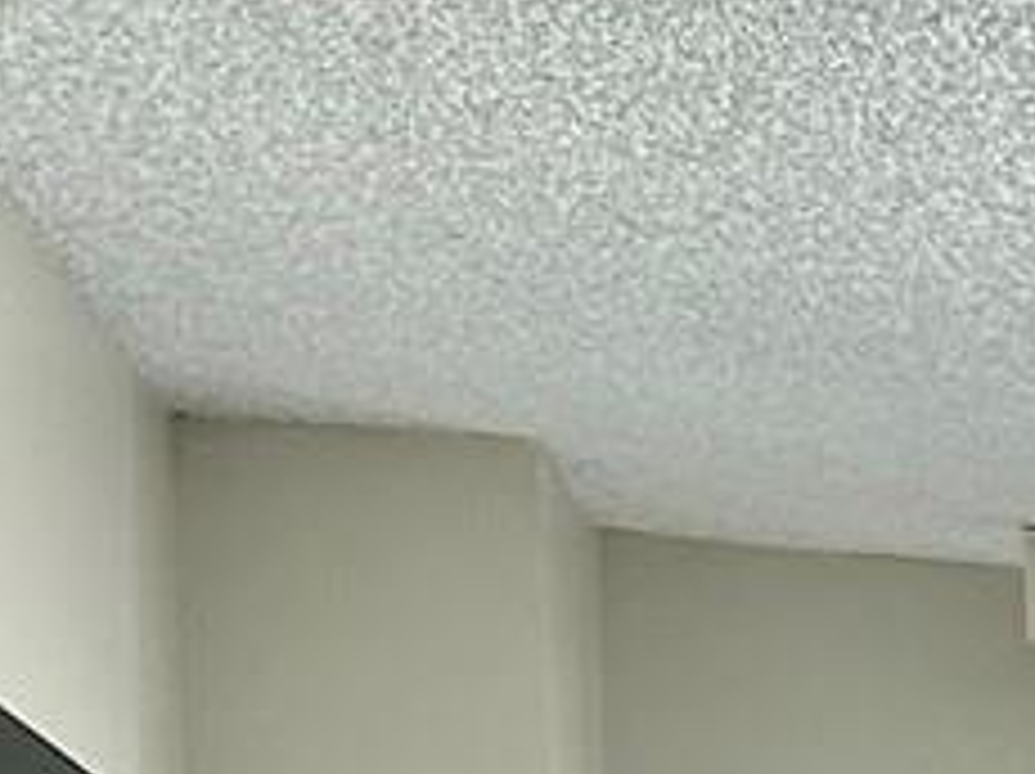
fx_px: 5406
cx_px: 2948
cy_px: 2655
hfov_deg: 9.1
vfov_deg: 7.0
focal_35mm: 181
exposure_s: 1/121
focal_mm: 5.7
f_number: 1.5
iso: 100
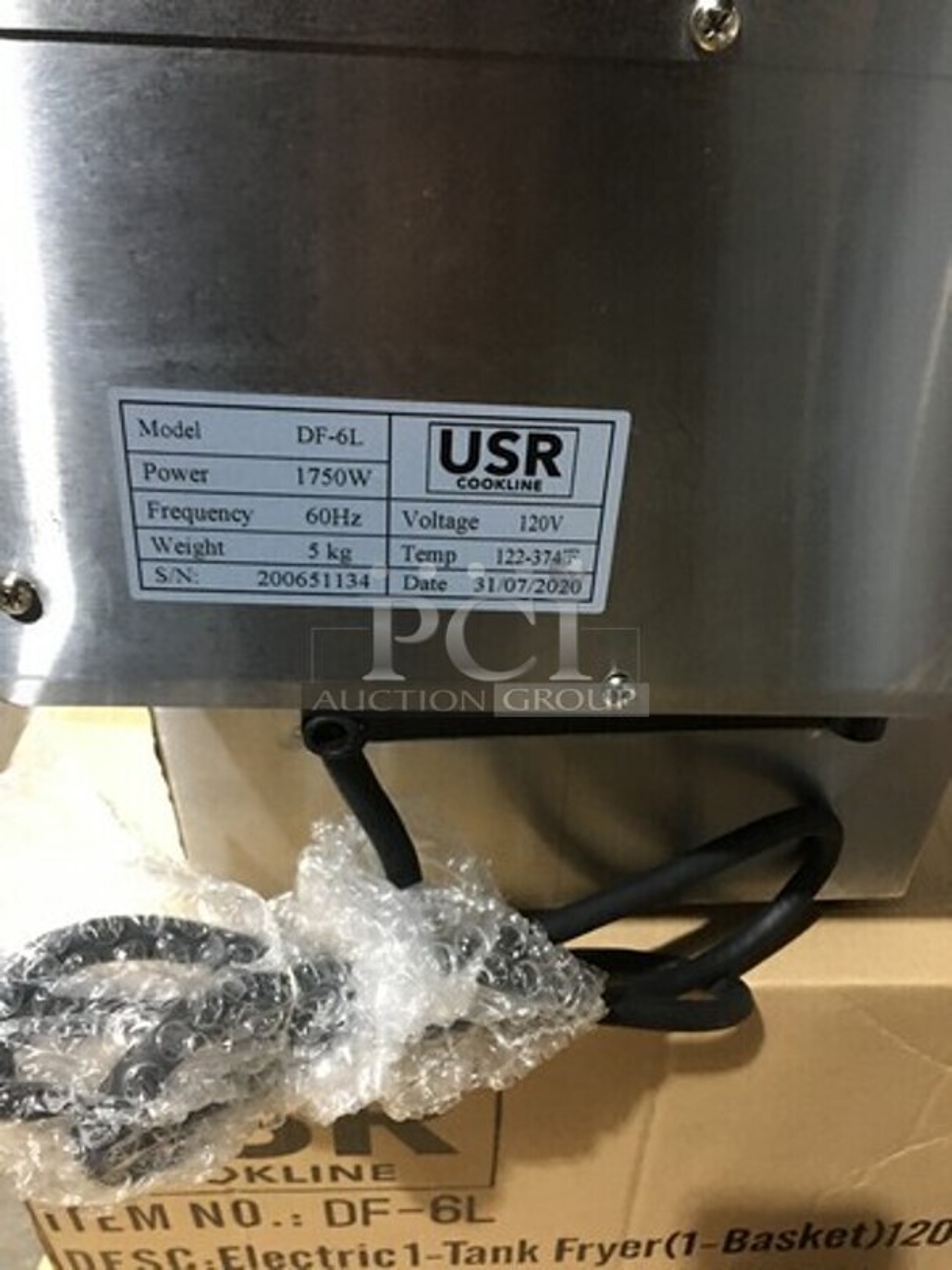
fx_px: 1063
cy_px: 635
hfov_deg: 48.2
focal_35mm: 29
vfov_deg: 61.7
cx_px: 476
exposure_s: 1/4
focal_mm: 4.15
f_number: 2.2
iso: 64
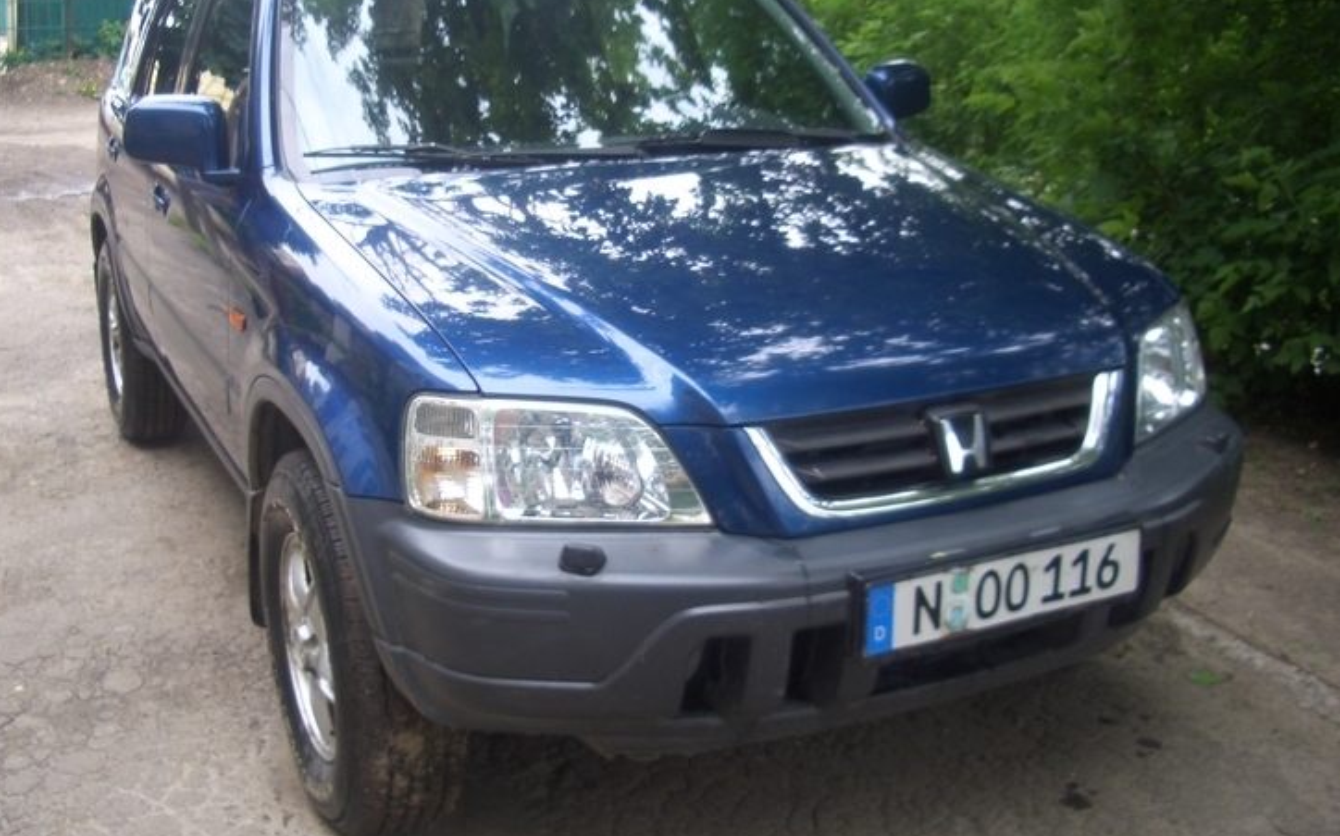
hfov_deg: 48.2
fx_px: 1497
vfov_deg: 31.2
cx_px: 629
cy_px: 366
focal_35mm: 41
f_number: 2.6
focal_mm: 5.8
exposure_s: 1/100
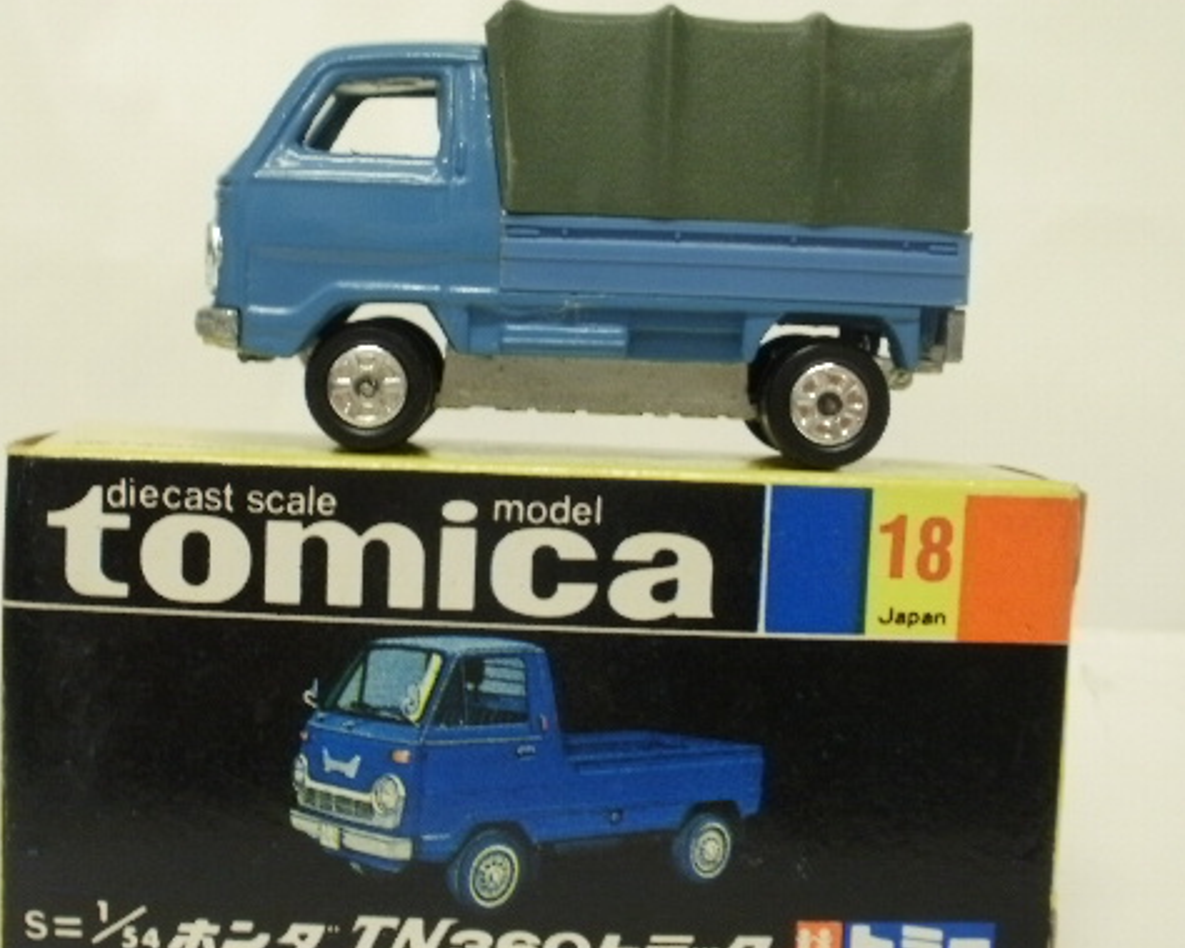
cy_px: 440
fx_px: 2034
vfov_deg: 26.2
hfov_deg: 32.5
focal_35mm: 58
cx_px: 540
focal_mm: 7.7
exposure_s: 1/6
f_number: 4
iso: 125
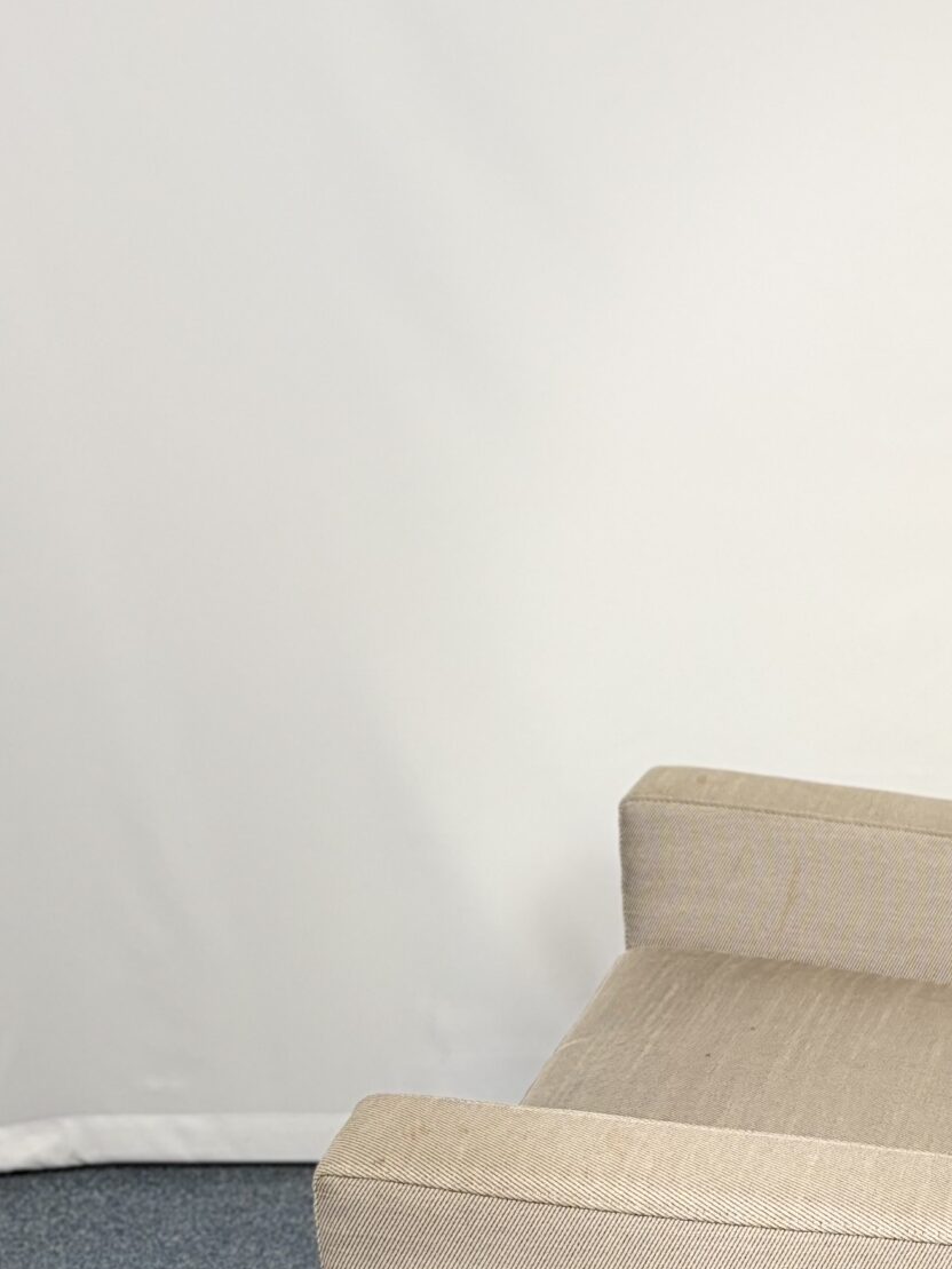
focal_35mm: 60
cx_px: 1025
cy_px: 786
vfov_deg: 32.0
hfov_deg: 23.1
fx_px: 2200
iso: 125
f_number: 1.6
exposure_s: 1/76
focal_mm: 5.96
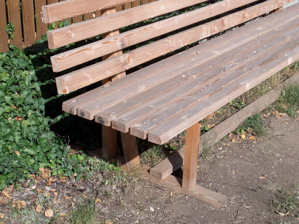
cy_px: 81
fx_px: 622
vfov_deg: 20.4
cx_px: 198
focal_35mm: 72
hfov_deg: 26.9
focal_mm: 8.7
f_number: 4.2
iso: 80
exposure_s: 1/750
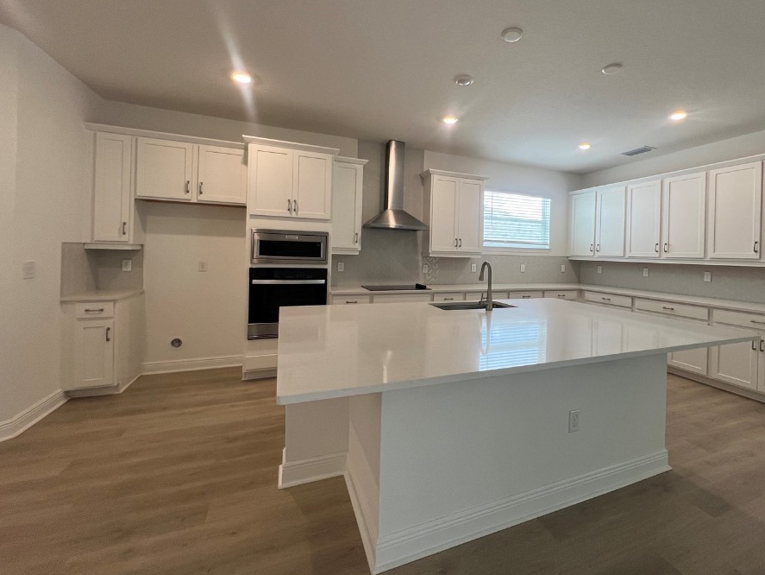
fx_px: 332
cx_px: 440
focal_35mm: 15
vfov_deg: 81.4
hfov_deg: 97.4
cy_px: 252
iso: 125
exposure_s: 1/120
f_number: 1.8
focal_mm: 1.57
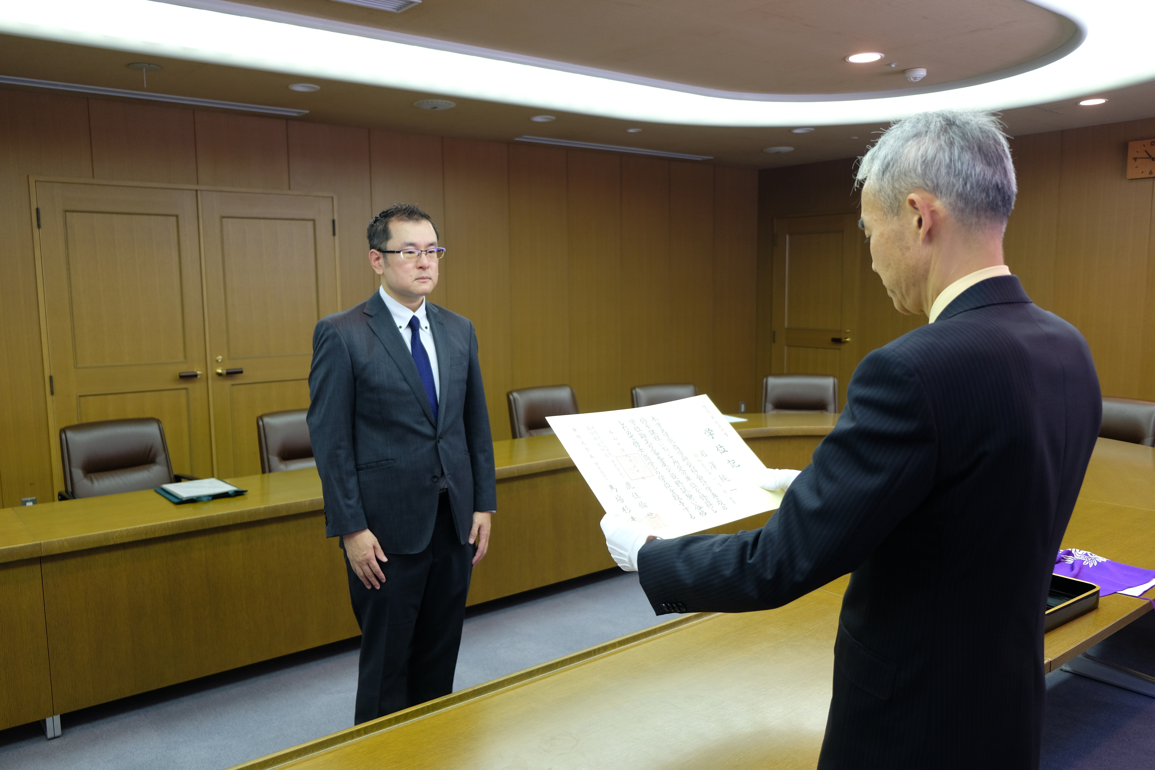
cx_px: 578
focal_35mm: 27
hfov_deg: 67.4
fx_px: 866
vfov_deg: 47.9
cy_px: 385
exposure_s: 1/28
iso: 400
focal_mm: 18
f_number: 2.8
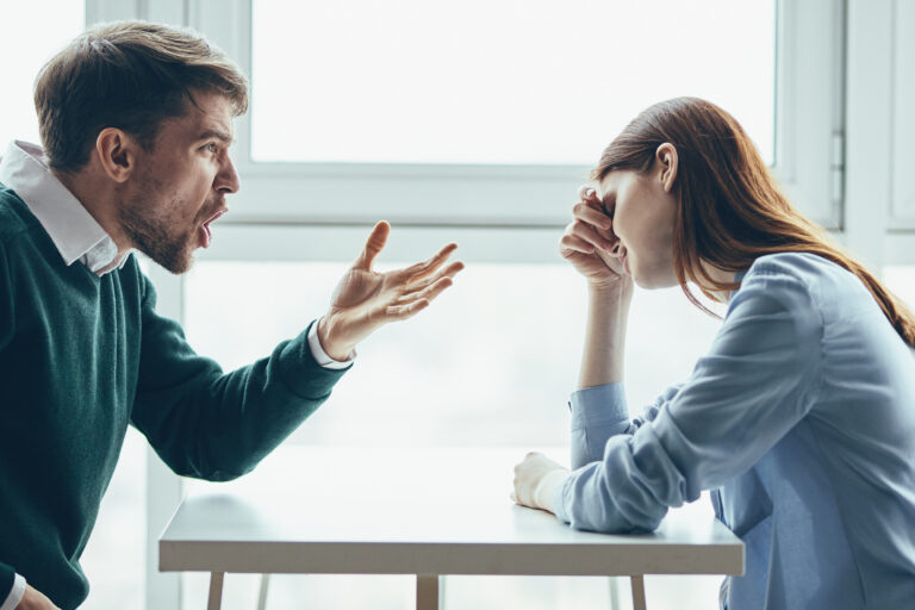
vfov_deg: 10.8
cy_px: 305
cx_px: 458
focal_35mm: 127
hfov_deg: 16.1
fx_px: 3228
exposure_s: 1/200
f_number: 1.8
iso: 320
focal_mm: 85
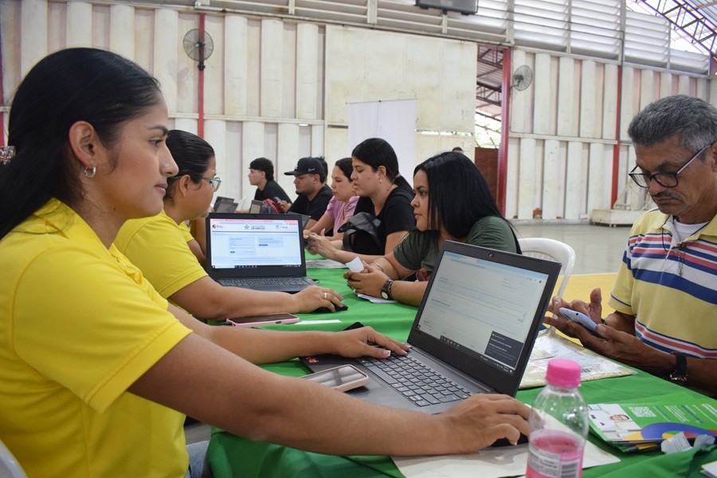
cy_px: 239
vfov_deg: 47.9
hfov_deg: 67.4
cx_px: 358
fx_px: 538
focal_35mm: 27
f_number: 5
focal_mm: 18
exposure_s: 1/100
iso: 1250
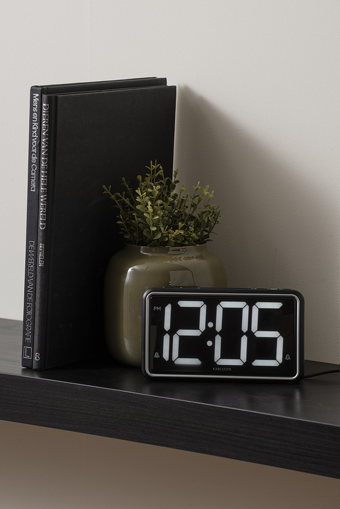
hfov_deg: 8.6
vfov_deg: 12.8
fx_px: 2264
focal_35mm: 160
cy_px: 254
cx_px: 170
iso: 125
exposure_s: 1/3
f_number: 13
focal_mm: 160
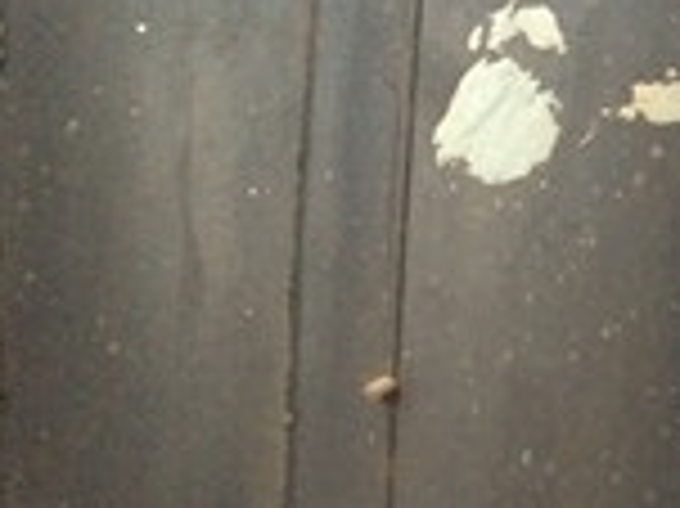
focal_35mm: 115
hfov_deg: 14.6
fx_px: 2257
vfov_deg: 12.9
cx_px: 1301
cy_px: 310
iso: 320
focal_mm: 4.15
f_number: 2.2
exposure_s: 1/15
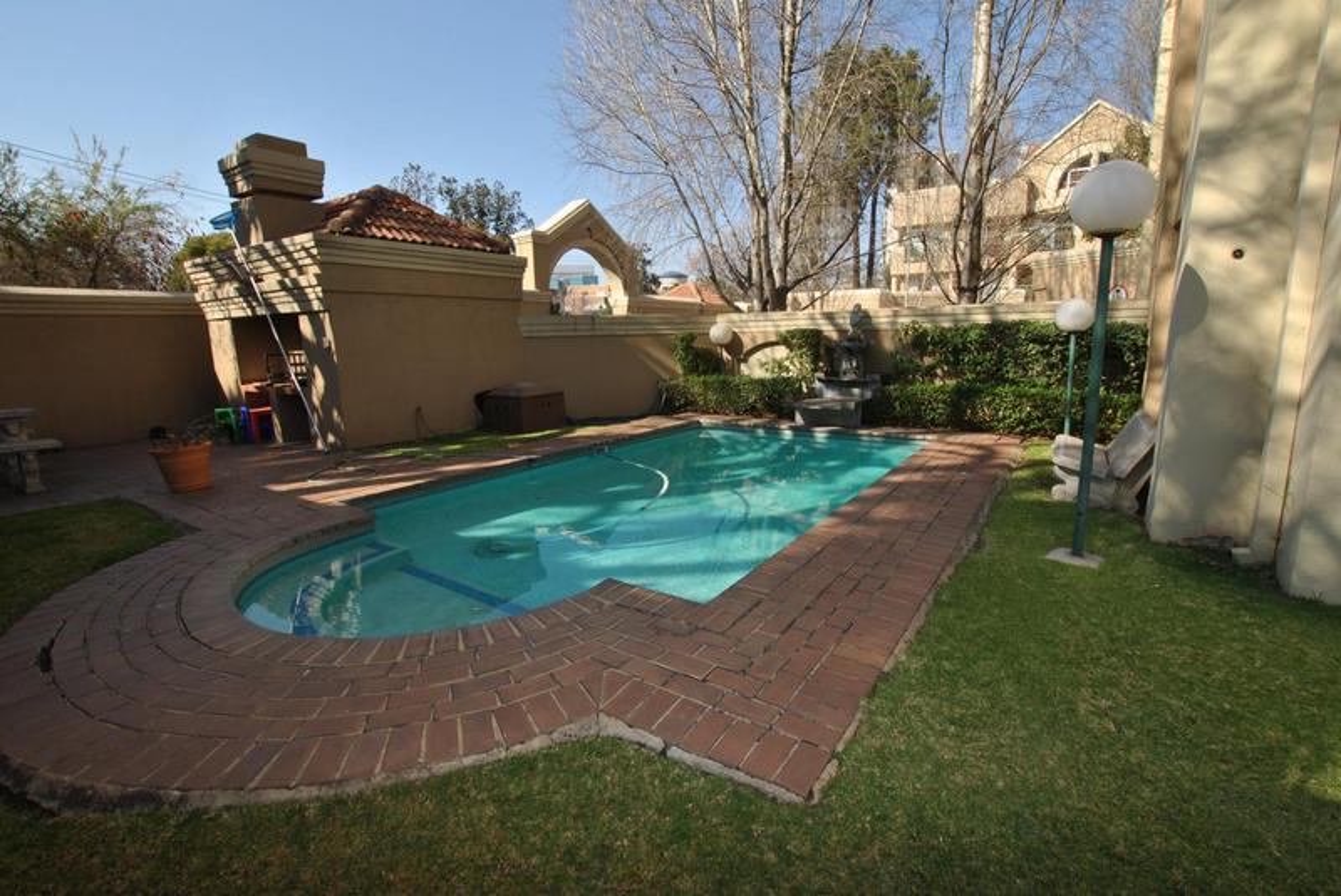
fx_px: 559
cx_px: 670
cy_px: 448
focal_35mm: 15
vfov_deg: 77.4
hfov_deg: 100.3
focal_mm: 10
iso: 100
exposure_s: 1/160
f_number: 6.3
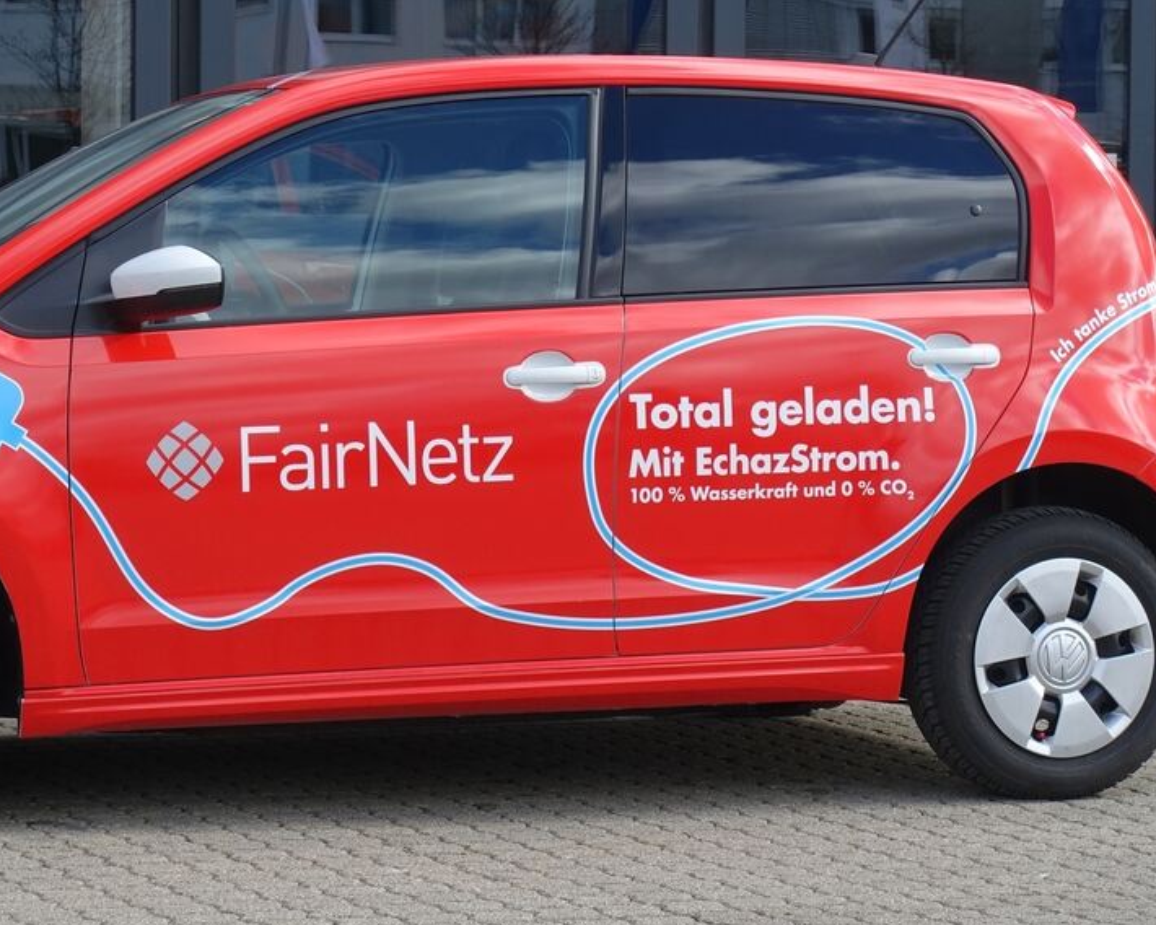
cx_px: 339
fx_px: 3798
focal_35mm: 111
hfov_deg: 17.2
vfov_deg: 13.9
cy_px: 362
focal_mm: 25.7
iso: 200
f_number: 5.6
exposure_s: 1/320
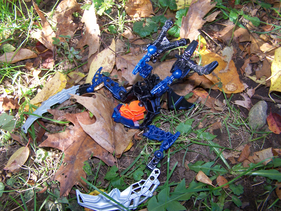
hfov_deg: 49.0
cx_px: 140
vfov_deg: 37.7
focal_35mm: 38
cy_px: 106
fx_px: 308
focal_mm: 6.3
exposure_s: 1/60
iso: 80
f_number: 2.8
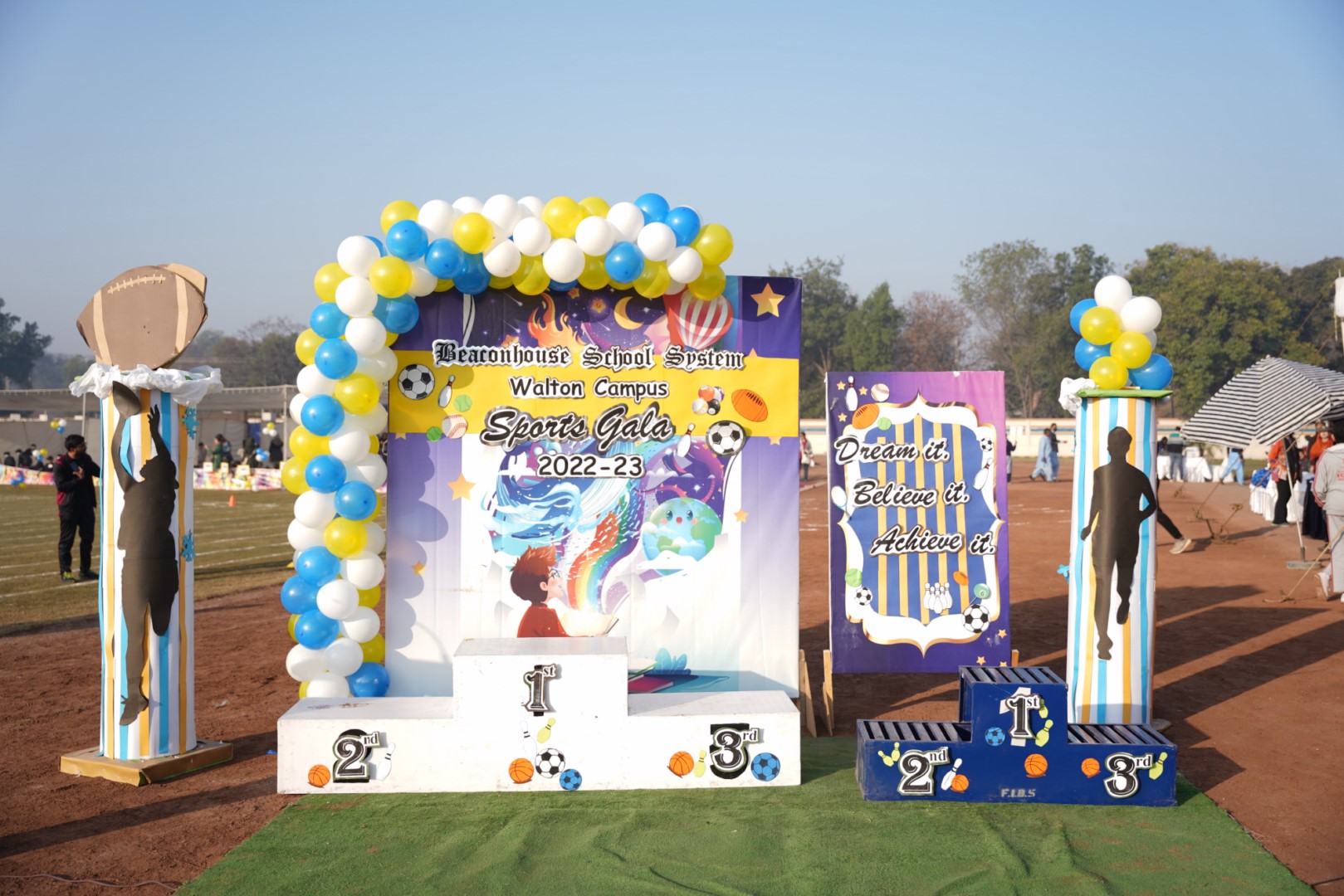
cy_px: 448
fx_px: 1284
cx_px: 672
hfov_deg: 55.2
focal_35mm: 34
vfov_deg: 38.5
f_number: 2.8
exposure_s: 1/640
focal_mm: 34.4
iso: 64
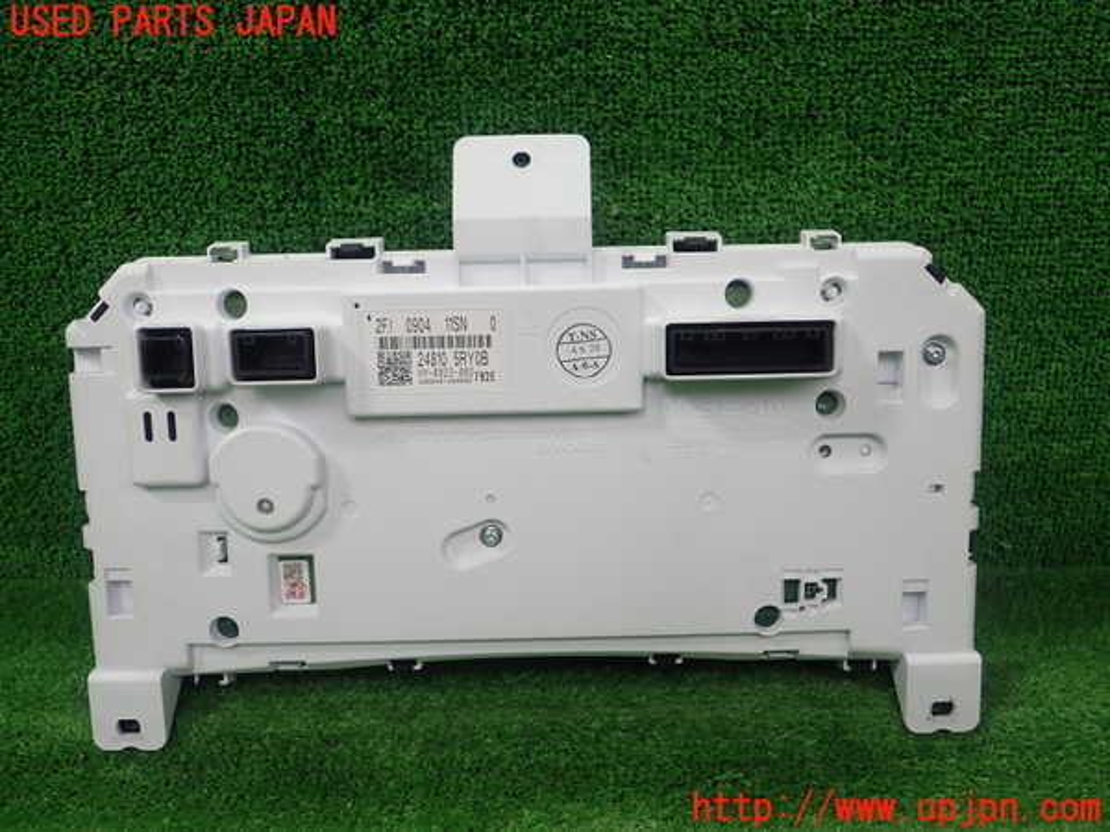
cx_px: 555
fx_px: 962
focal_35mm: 30
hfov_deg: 60.0
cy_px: 416
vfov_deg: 46.8
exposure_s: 1/125
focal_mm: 5.5
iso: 125
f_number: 2.3
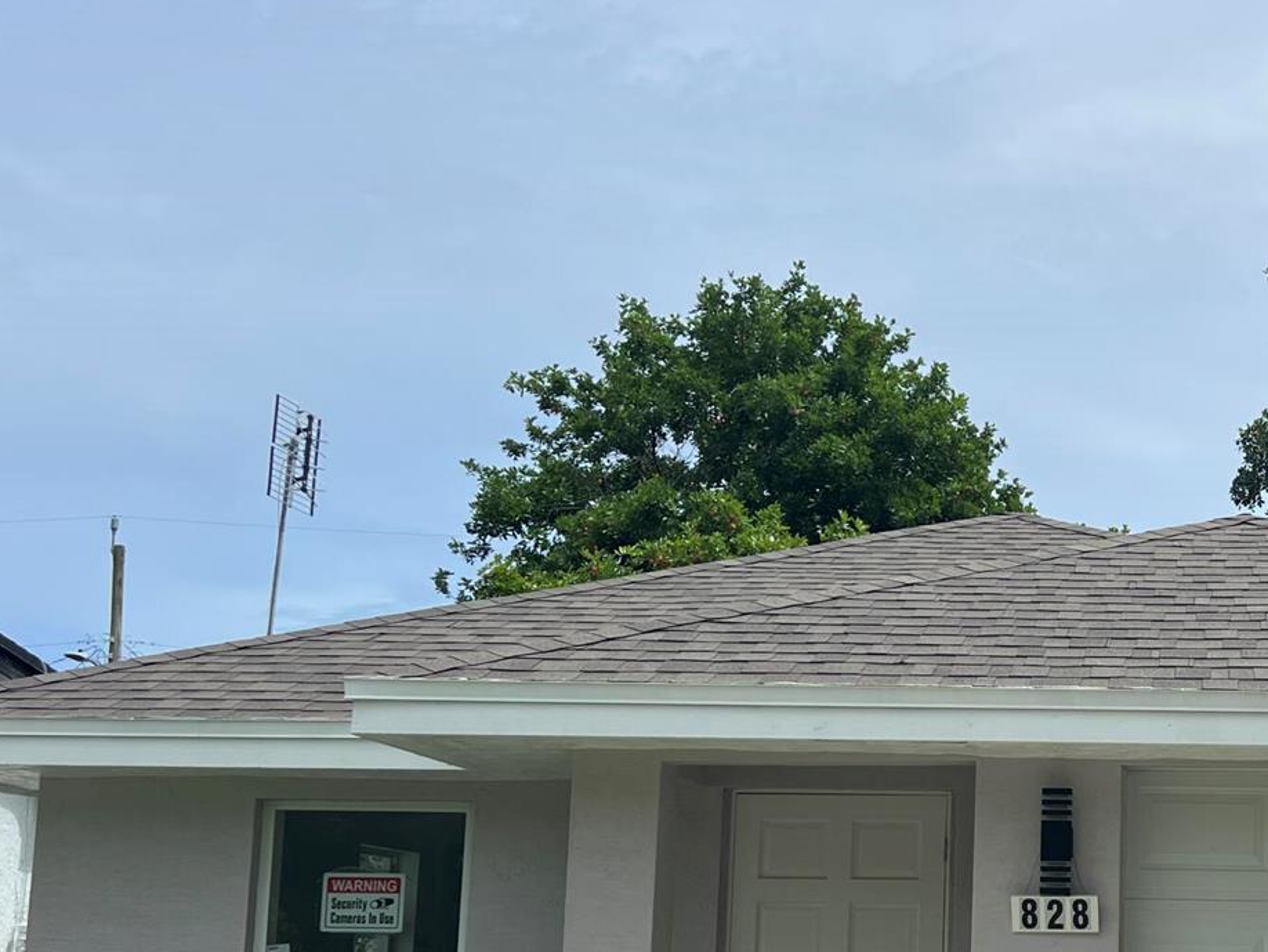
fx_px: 2125
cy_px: 688
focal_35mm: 58
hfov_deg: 31.9
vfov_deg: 25.0
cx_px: 1106
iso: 50
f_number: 1.5
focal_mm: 5.7
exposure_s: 1/7463
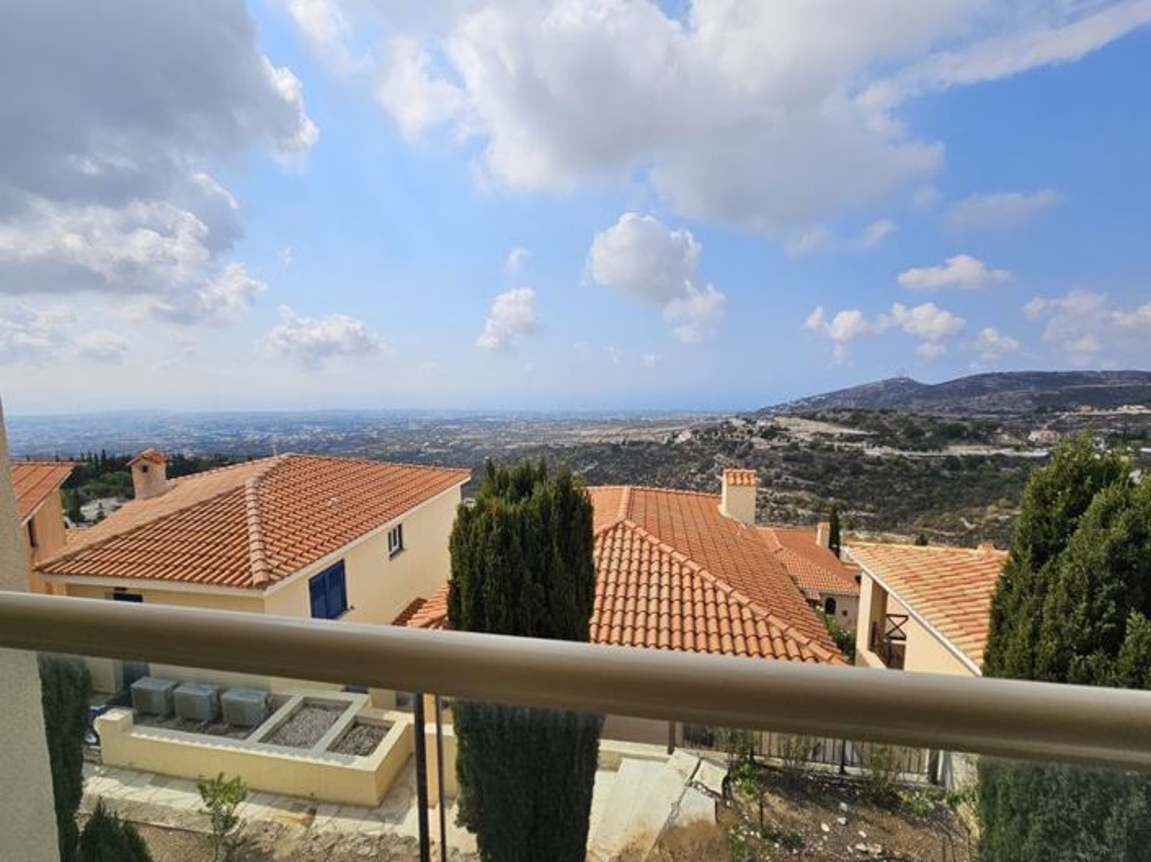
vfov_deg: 89.9
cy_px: 431
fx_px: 432
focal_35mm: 13
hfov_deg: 106.2
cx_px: 576
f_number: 2.2
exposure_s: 1/5523
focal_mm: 2.2
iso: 50
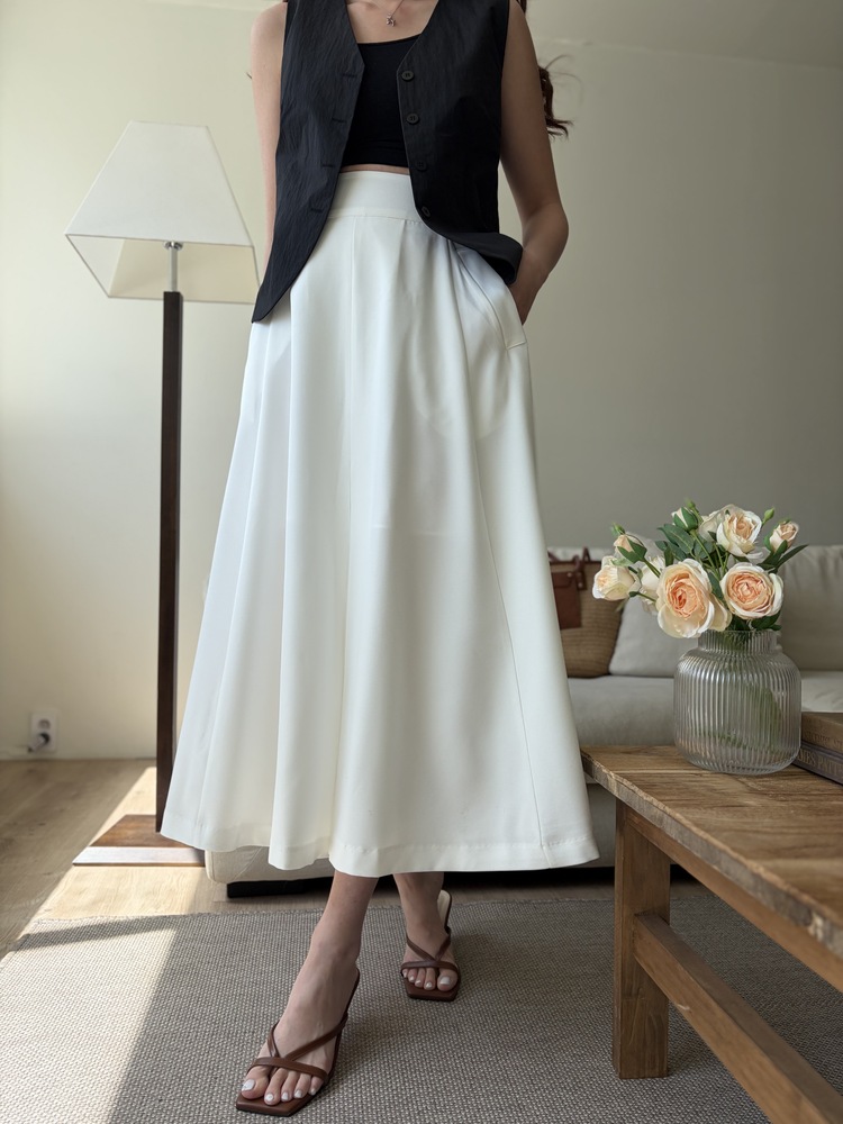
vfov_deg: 67.3
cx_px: 422
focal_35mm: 26
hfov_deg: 53.1
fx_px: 844
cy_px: 562
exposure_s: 1/531
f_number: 1.6
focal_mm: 5.96
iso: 50
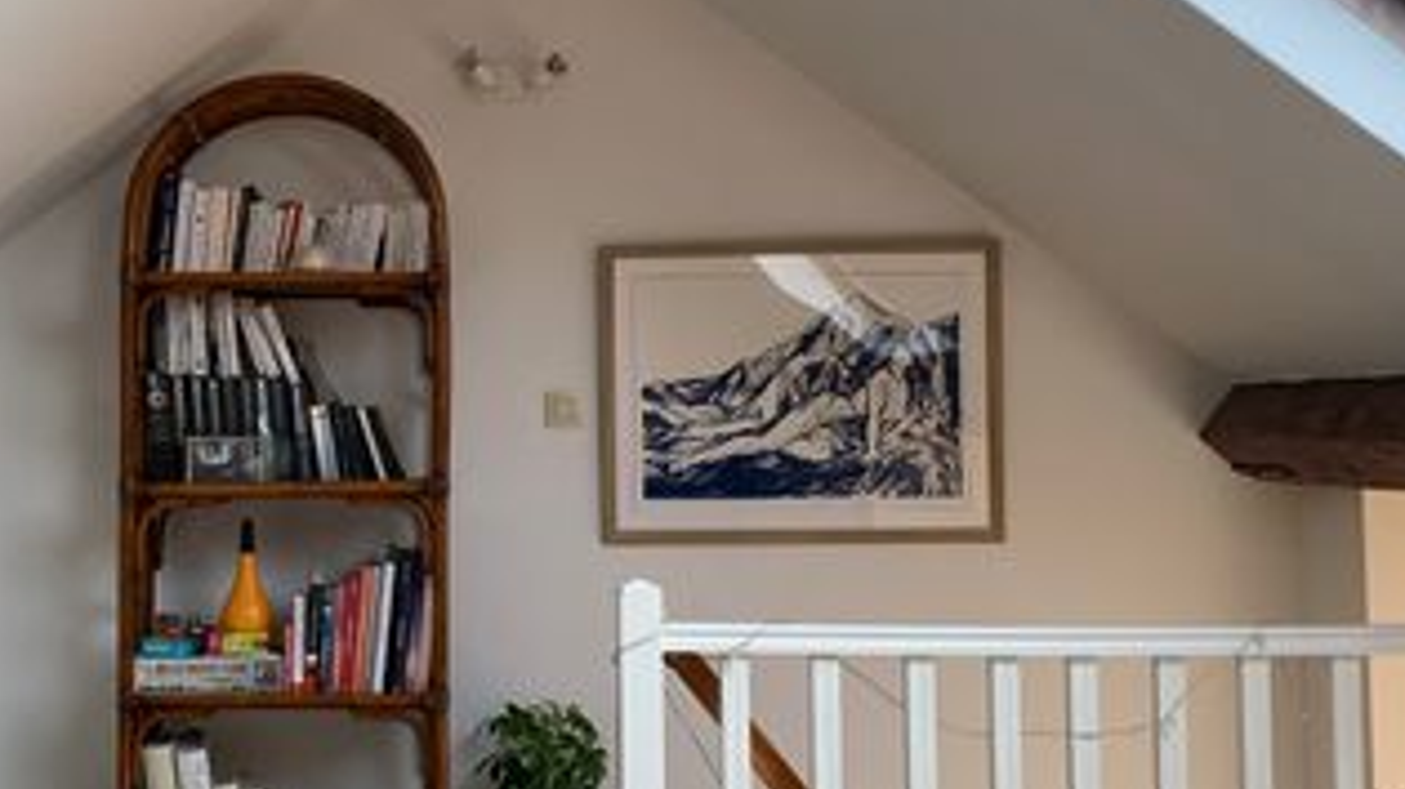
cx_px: 428
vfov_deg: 22.2
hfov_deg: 37.9
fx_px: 2011
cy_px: 397
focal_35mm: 54
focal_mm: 4.25
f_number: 1.8
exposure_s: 1/61
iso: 100
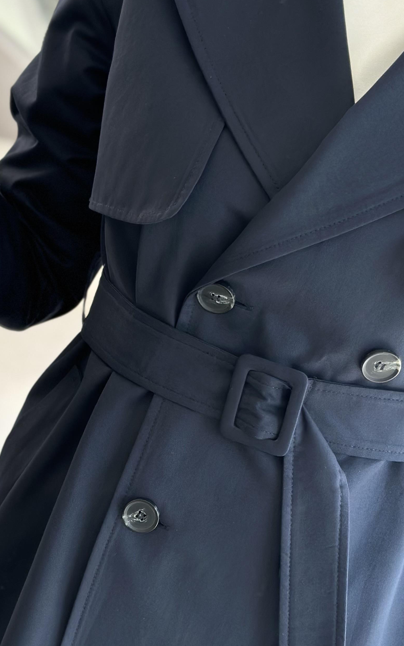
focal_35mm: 83
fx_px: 1462
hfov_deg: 15.7
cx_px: 105
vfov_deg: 24.8
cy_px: 444
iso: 80
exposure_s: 1/162
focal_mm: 6.86
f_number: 1.78
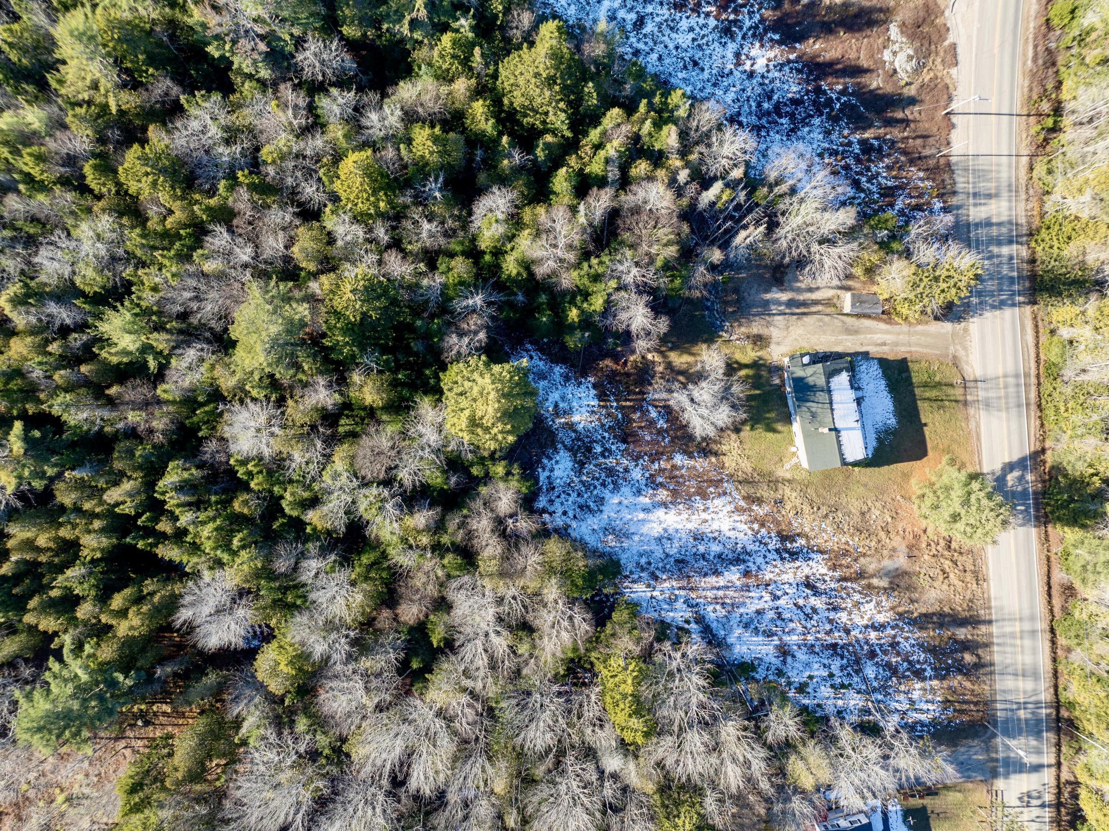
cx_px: 554
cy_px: 416
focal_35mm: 24
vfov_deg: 56.8
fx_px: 768
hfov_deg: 71.6
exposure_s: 1/80
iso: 100
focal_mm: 12.29
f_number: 2.8
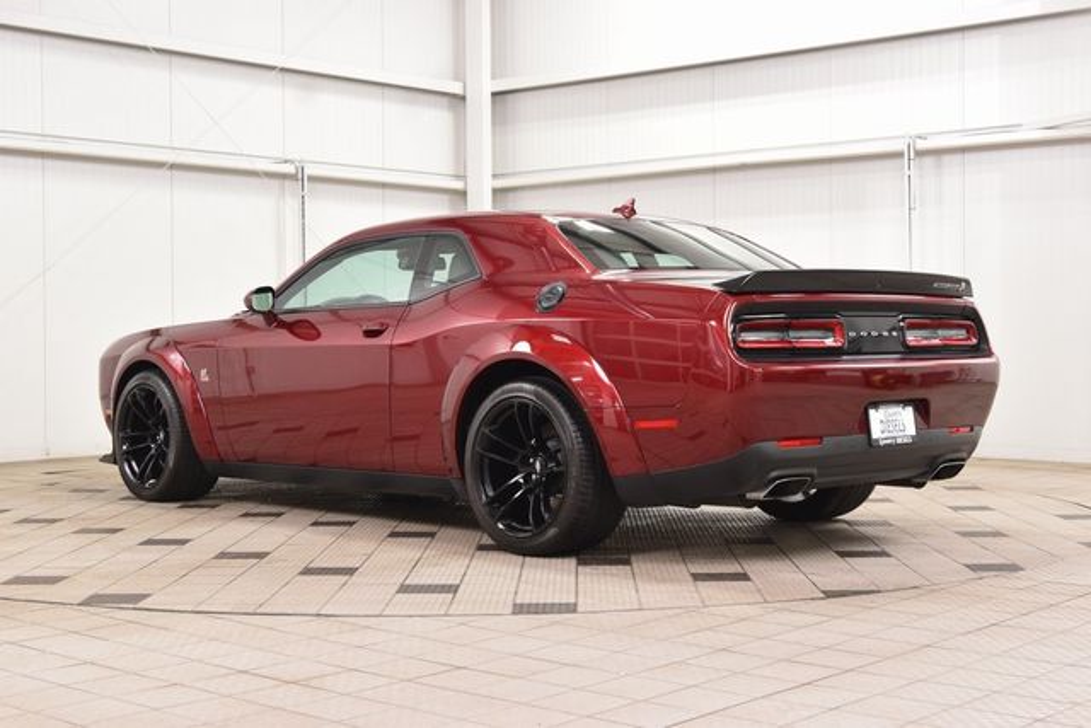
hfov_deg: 37.8
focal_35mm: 52
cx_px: 546
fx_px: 1591
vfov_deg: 25.8
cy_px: 364
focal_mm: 35
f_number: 7.1
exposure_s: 1/60
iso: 1600
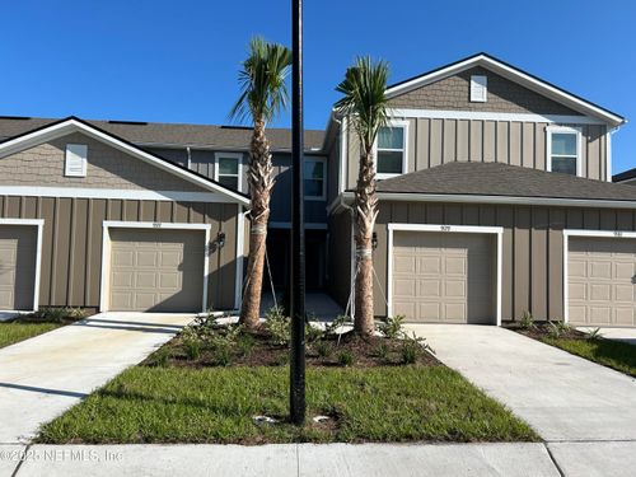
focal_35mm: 26
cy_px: 238
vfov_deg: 53.1
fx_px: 478
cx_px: 318
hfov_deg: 67.3
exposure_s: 1/3968
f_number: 1.5
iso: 50
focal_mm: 5.7
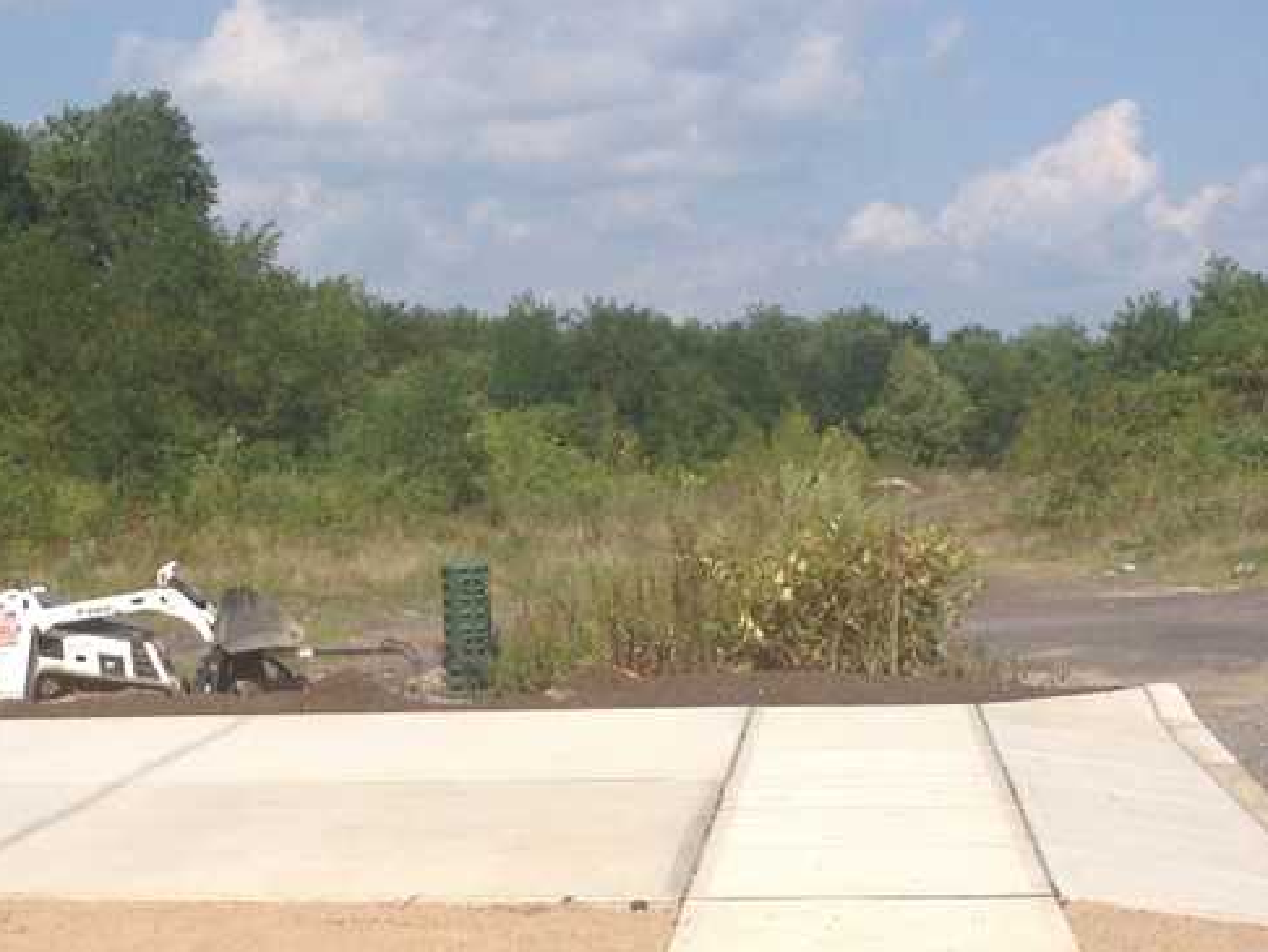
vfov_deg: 15.3
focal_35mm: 96
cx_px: 432
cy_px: 798
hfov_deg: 20.4
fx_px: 3518
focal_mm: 4.28
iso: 50
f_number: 2.4
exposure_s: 1/2632
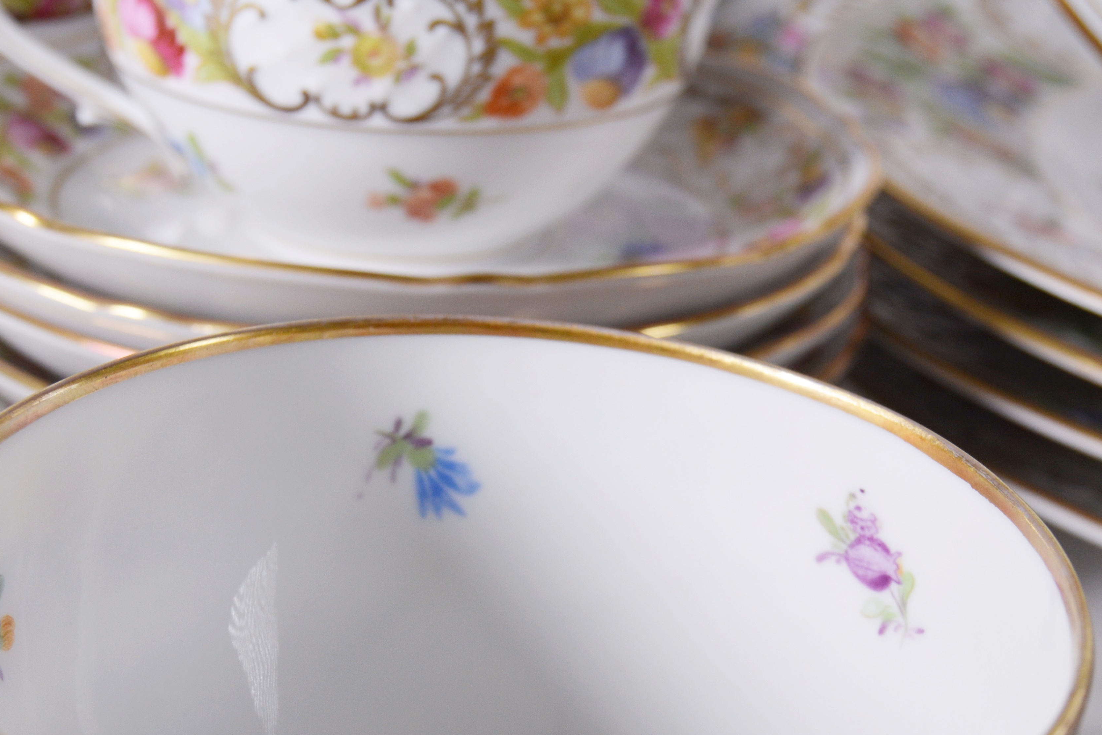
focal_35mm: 70
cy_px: 522
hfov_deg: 28.8
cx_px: 607
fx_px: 2143
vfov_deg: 19.4
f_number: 5.6
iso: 250
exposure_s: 1/125
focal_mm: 26
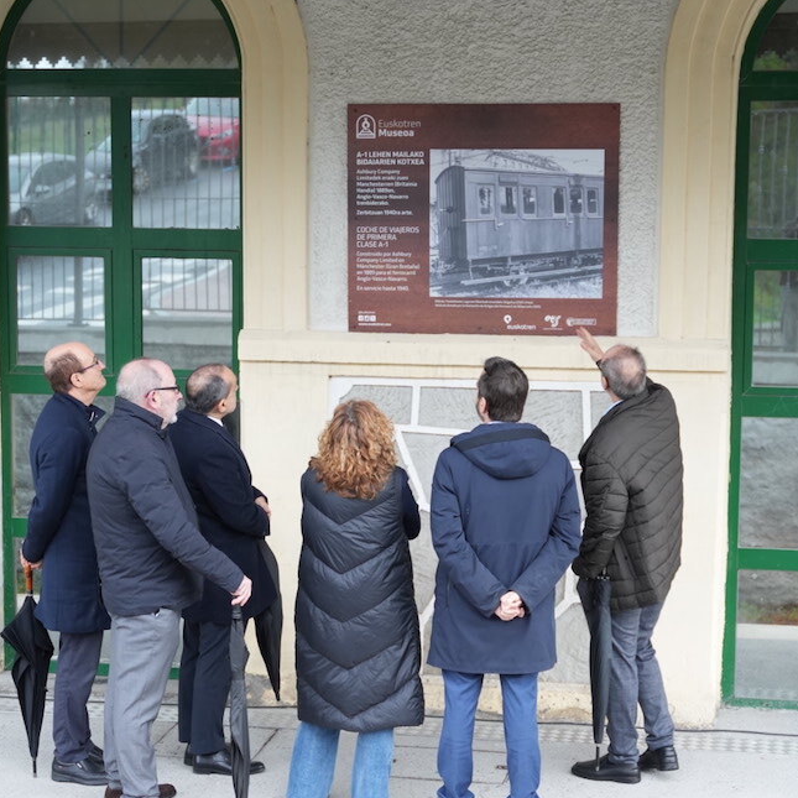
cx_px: 460
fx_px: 1982
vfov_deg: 22.7
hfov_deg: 22.7
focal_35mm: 76
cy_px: 474
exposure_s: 1/250
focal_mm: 48
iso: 1000
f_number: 2.8
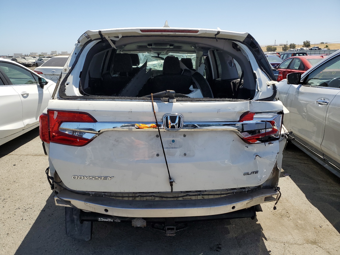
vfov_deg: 53.1
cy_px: 128
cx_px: 170
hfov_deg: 67.3
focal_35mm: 26
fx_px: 255
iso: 50
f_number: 1.5
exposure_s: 1/3333
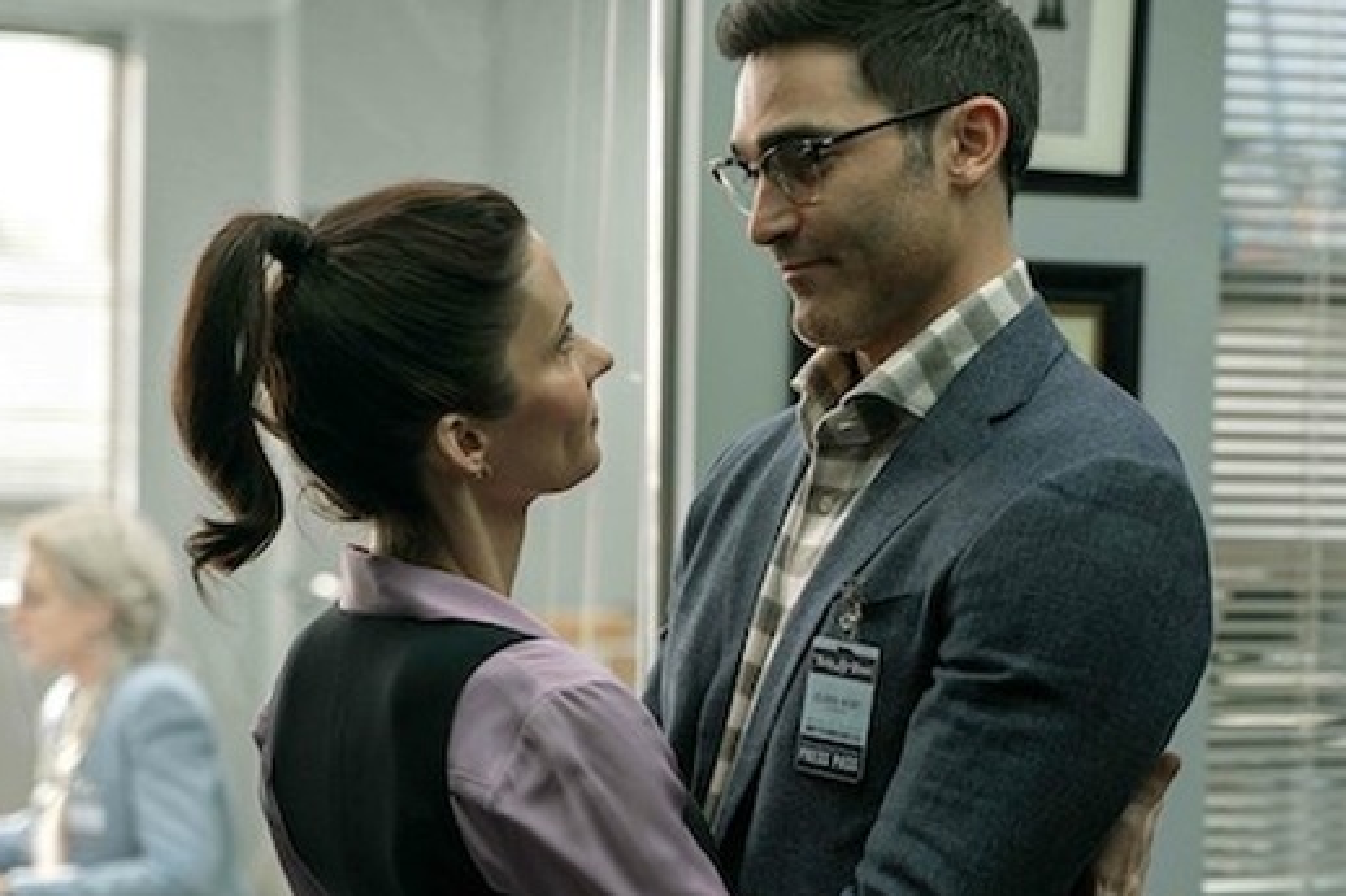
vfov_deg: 12.1
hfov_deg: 18.1
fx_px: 4223
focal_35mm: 113
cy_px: 540
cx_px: 748
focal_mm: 75
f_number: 3.5
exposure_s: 1/250
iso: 1600
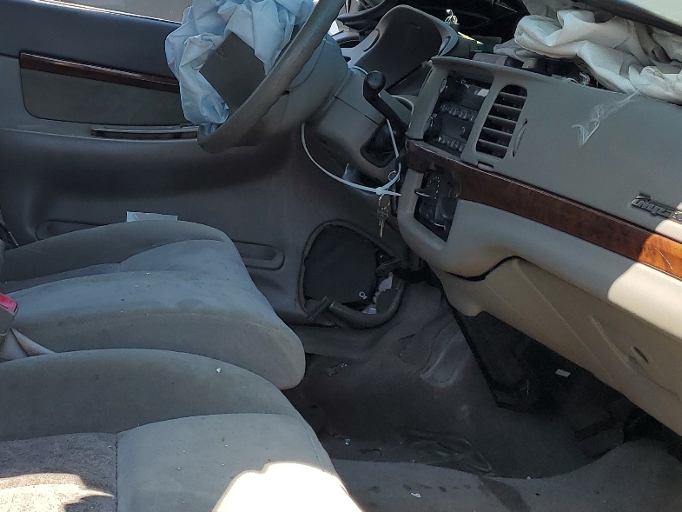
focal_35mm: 53
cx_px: 89
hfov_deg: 34.5
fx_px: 1044
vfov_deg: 27.3
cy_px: 147
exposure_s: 1/833
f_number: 1.5
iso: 50
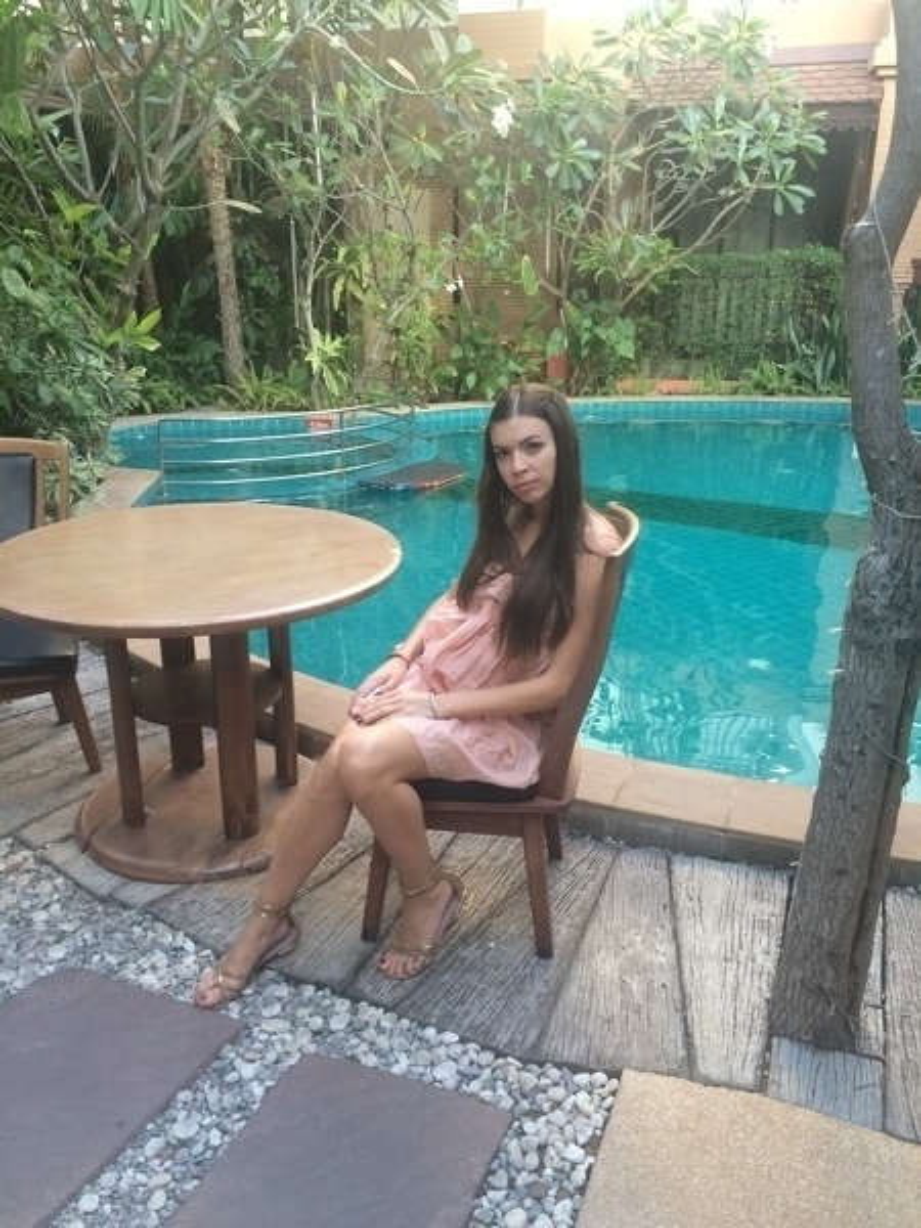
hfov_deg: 48.2
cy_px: 614
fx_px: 1029
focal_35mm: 29
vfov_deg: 61.7
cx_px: 460
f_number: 2.2
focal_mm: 4.15
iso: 40
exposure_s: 1/33
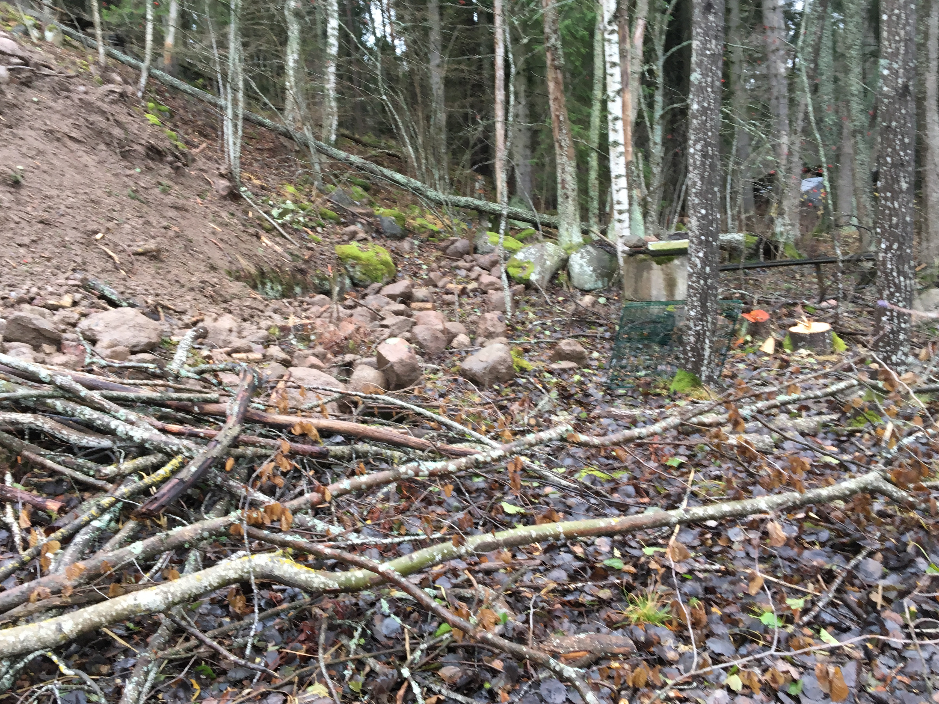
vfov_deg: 41.7
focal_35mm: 34
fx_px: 922
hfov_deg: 53.9
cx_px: 436
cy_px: 317
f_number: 2.2
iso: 25
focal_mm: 4.15
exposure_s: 1/33
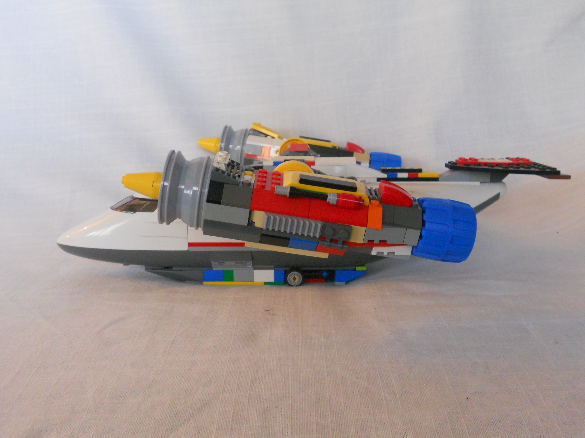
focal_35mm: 38
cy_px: 219
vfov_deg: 37.7
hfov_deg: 49.0
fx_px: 642
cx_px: 292
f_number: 3.9
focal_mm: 6.9
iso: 400
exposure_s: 1/5
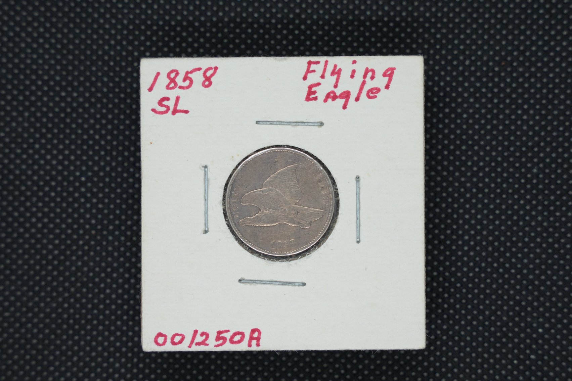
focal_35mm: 105
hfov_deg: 19.5
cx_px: 286
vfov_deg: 13.0
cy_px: 190
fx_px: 1668
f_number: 6.3
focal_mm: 70
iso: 640
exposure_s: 1/250
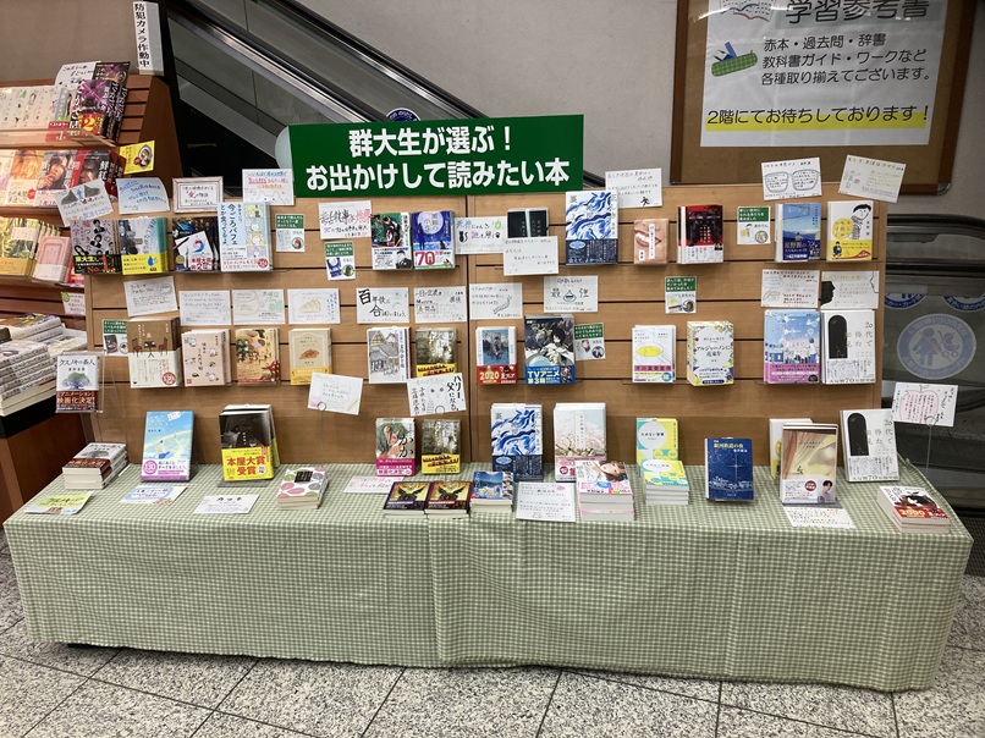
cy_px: 369
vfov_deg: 49.7
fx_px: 797
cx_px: 492
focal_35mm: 28
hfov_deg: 63.5
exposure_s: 1/50
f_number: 1.8
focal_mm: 3.99
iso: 64
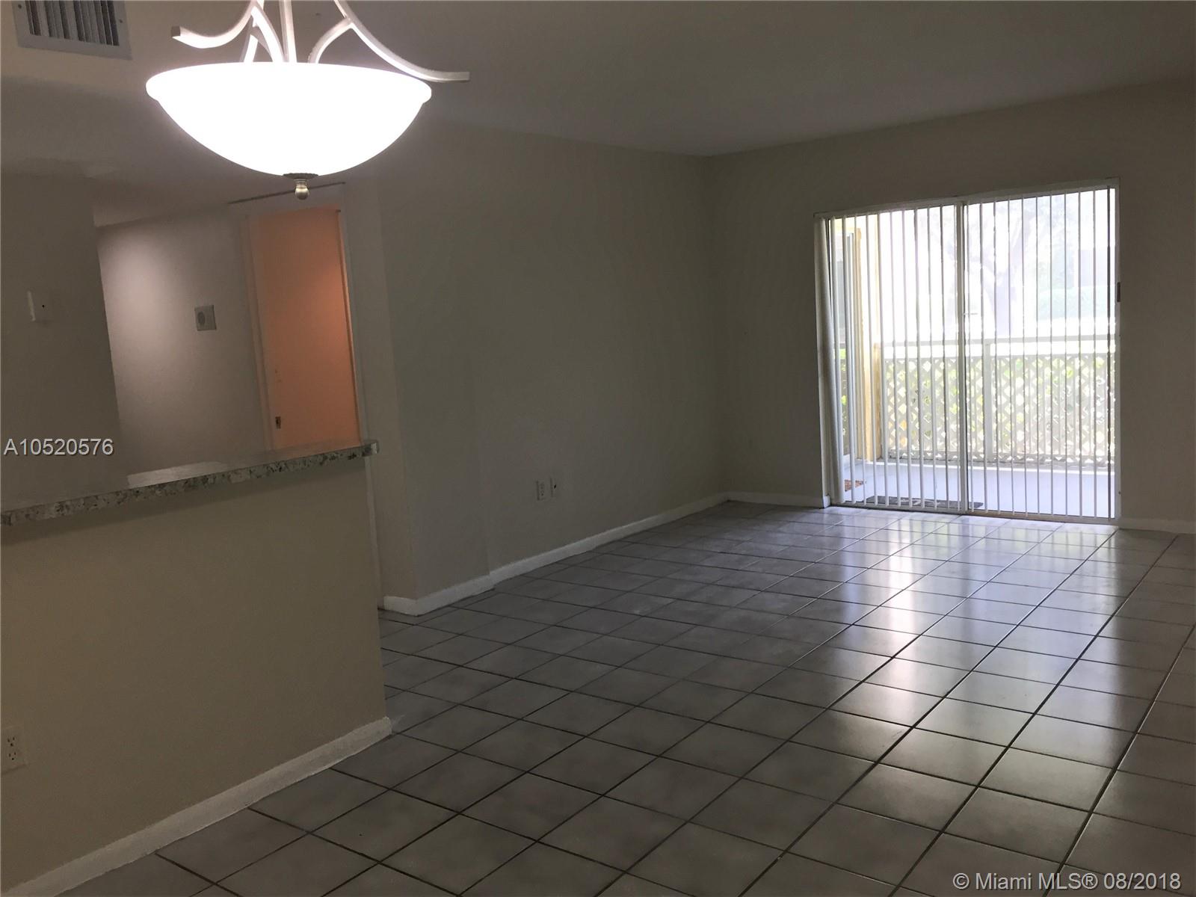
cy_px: 448
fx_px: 1002
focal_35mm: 29
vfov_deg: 48.2
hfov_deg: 61.7
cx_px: 598
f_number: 2.2
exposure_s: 1/40
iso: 32
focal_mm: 4.15
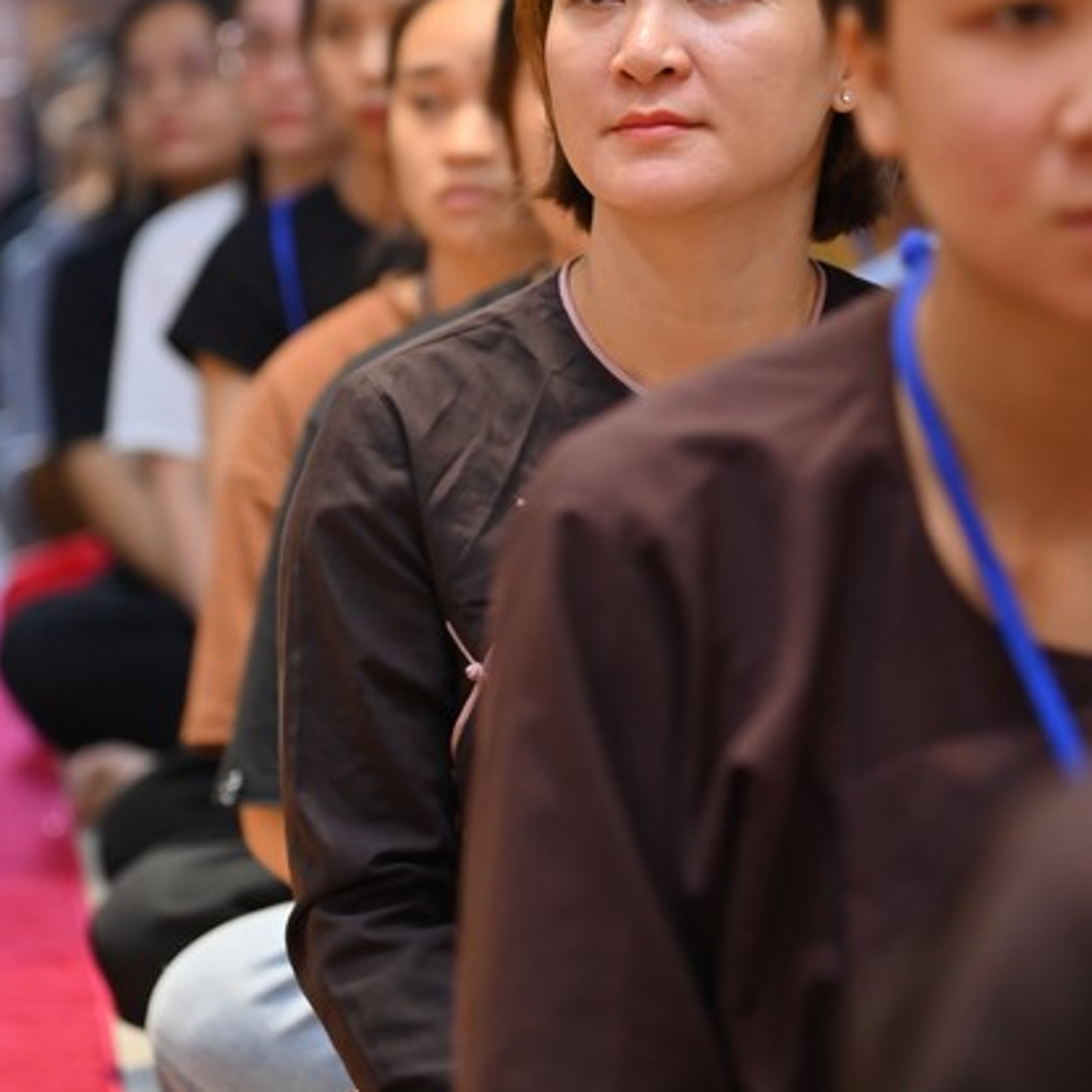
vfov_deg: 11.0
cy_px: 422
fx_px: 5675
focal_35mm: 159
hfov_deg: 11.0
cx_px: 543
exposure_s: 1/125
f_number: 4.5
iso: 1250
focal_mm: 120
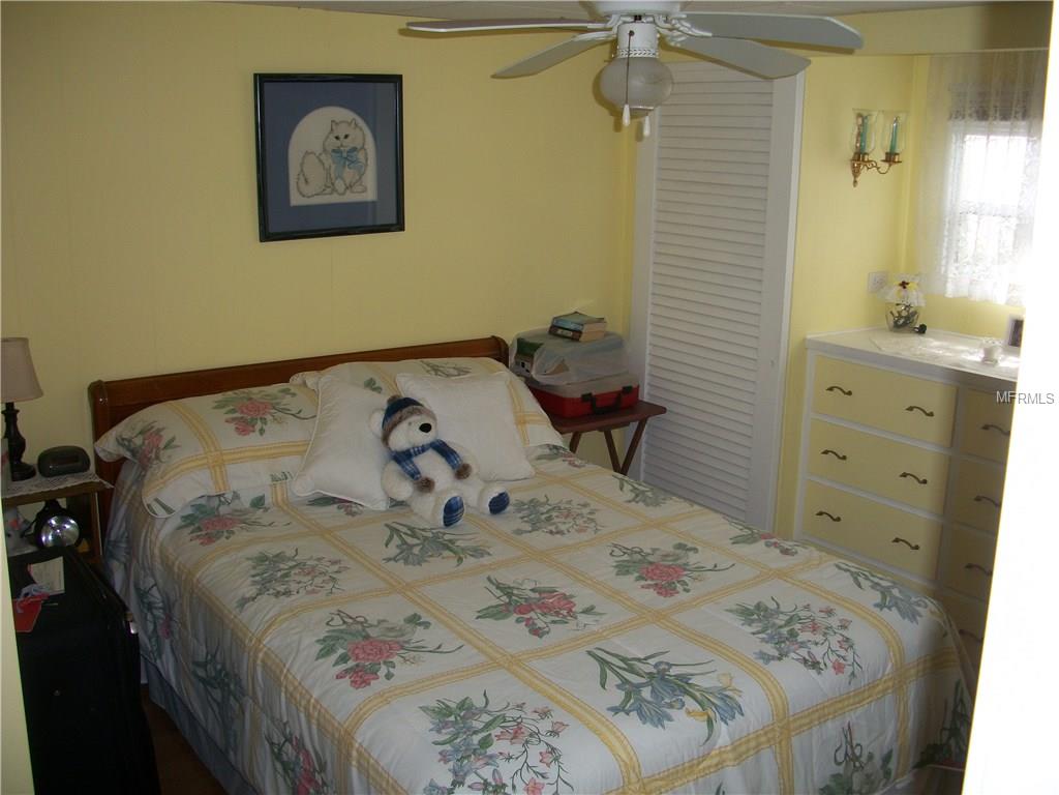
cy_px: 398
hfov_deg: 52.6
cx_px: 530
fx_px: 1071
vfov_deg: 40.7
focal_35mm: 35
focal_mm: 6.3
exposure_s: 1/30
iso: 80
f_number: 3.1
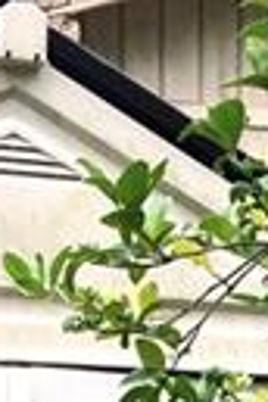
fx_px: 2010
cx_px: -93
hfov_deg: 7.5
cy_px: 972
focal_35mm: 180
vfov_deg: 10.0
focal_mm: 4.15
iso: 25
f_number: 2.2
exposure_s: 1/342
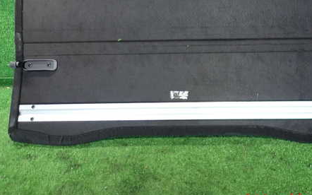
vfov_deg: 34.6
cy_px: 51
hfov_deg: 53.5
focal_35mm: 36
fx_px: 306
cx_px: 194
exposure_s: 1/30
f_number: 2
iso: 400
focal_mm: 4.5
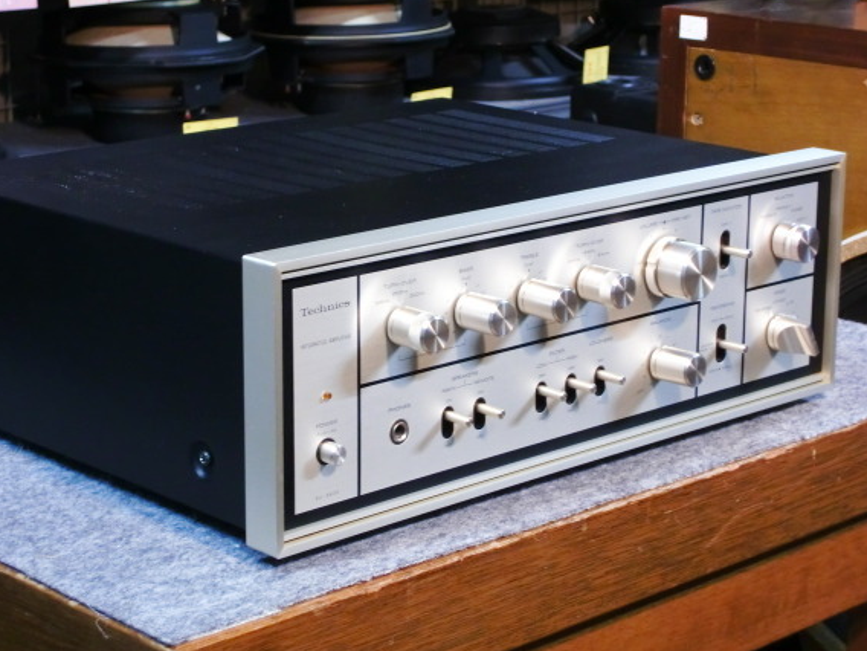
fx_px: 2229
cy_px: 298
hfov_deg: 22.0
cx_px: 382
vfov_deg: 16.6
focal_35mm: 89
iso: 400
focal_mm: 13.9
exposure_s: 1/13
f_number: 4.6
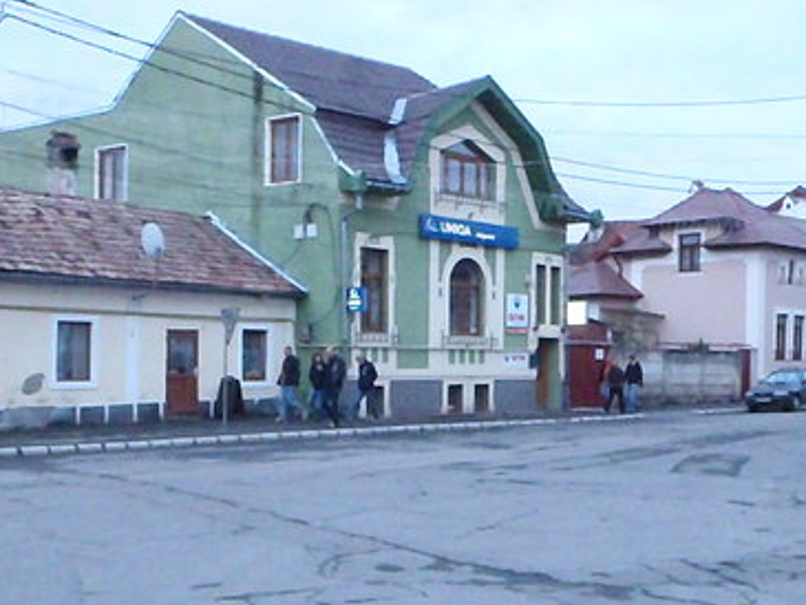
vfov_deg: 31.3
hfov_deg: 41.2
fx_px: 1071
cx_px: 424
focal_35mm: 46
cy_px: 393
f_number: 3.5
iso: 1600
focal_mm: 5
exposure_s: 1/125
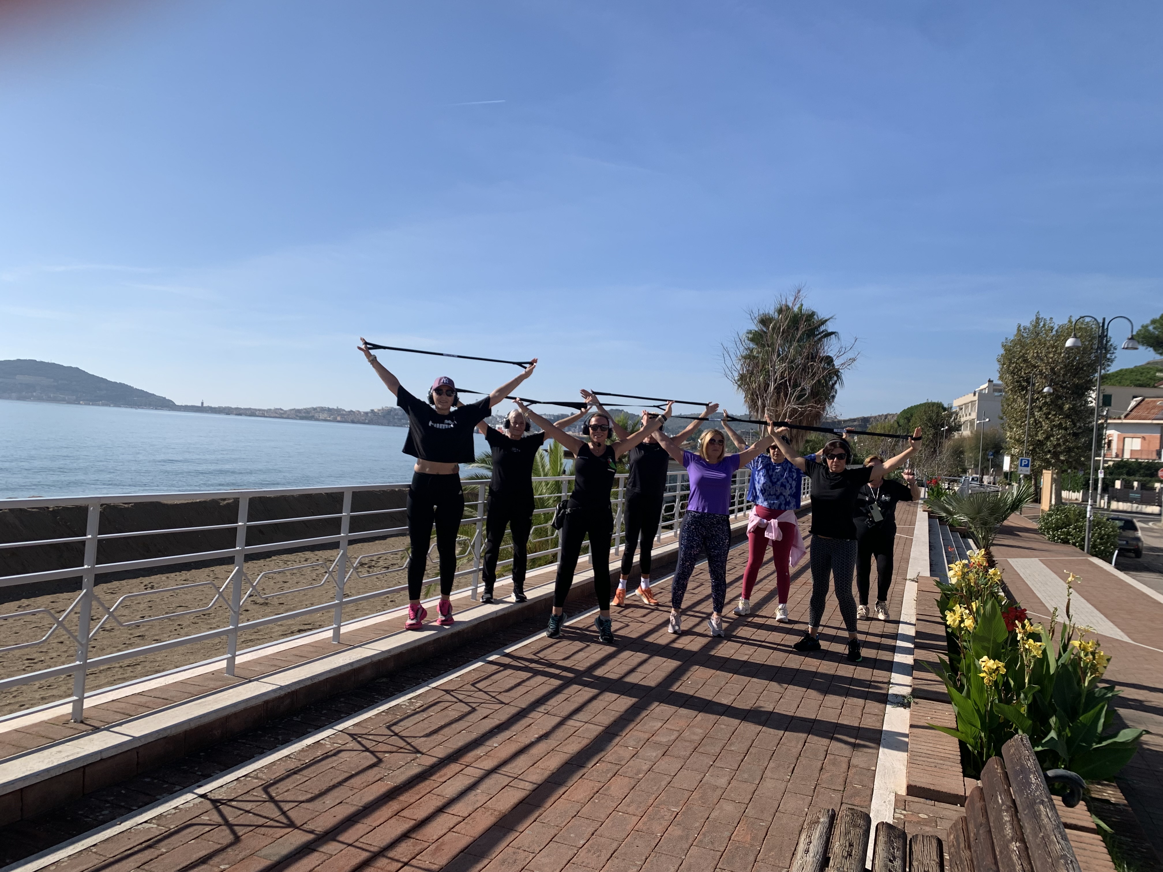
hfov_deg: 67.3
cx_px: 582
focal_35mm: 26
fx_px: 874
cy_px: 436
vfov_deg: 53.1
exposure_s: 1/3521
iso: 25
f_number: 1.8
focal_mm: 4.25
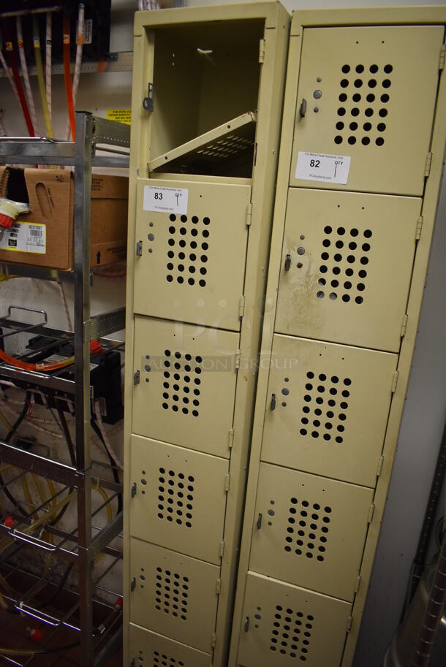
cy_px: 334
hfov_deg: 48.0
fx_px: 501
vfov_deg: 67.3
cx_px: 223
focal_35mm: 27
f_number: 3.5
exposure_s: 1/125
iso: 1100
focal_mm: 18
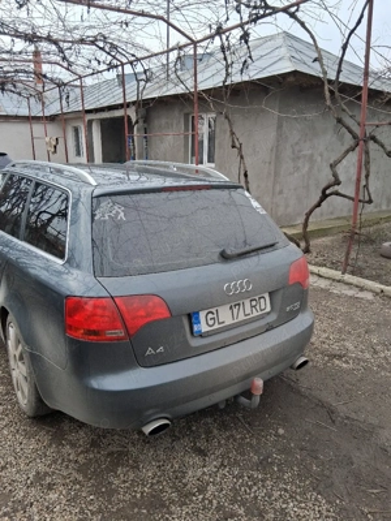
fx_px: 392
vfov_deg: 67.3
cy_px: 260
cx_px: 196
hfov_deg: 53.1
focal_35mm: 26
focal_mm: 3.98
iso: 25
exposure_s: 1/189
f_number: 1.8
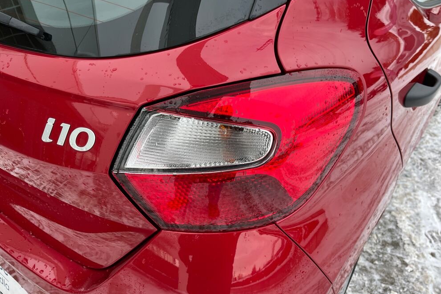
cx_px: 221
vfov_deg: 46.4
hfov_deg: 65.5
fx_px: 343
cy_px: 155
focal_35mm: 28
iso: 40
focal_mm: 5.1
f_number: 1.6
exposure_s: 1/205
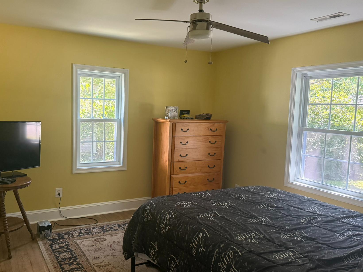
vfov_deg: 46.8
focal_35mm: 30
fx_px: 315
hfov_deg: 59.4
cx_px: 142
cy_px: 134
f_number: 1.78
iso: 400
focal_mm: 6.76
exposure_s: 1/120
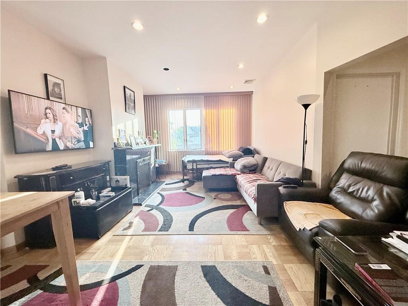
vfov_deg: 85.7
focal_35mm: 14
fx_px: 165
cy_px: 153
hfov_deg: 102.1
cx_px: 204
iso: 200
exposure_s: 1/120
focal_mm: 2.22
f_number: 2.2
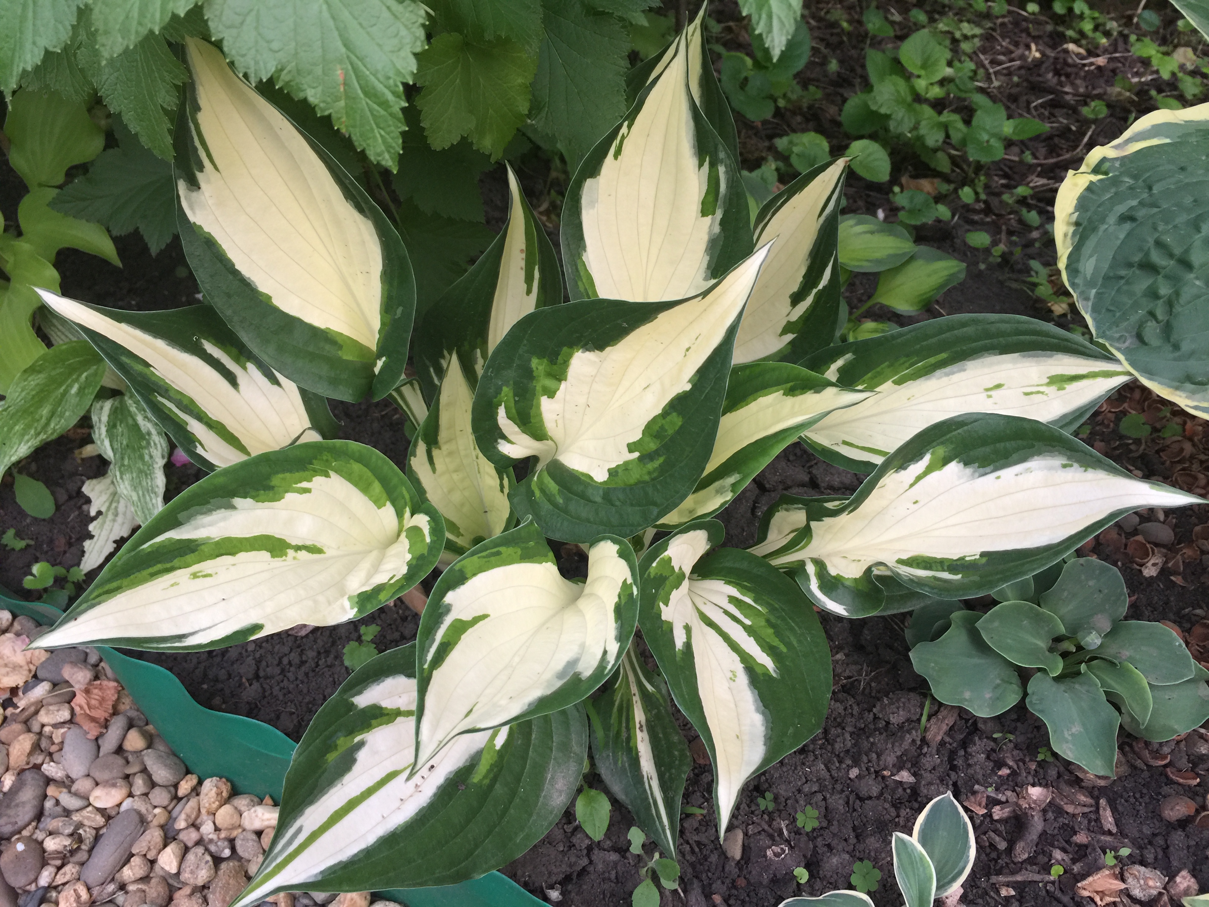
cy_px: 454
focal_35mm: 29
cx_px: 604
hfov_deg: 61.7
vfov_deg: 48.2
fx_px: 1013
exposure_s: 1/33
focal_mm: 4.15
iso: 32
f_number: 2.2
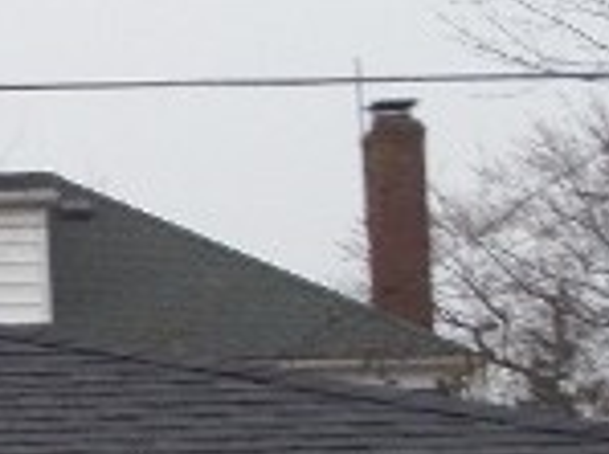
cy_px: 695
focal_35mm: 267
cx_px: -433
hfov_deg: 7.3
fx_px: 4686
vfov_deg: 5.5
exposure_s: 1/45
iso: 200
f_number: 4
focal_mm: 10.2
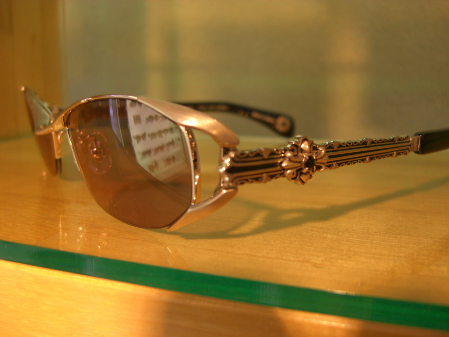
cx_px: 224
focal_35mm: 38
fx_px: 493
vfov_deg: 37.7
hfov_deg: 49.0
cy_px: 168
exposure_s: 1/50
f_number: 2.8
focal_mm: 7.9
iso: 100
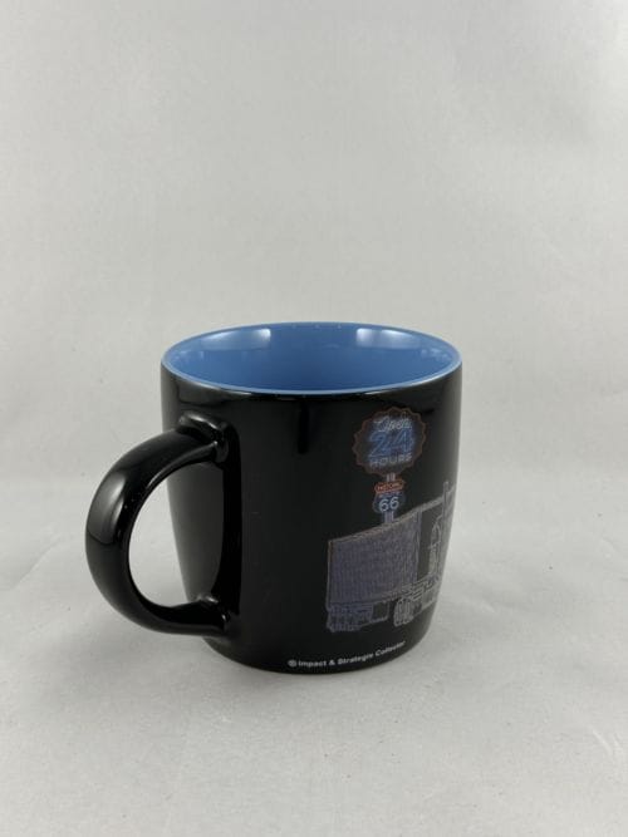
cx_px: 314
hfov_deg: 30.3
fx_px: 1161
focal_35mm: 48
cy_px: 418
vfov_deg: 39.7
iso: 64
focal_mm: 6.86
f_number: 1.78
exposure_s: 1/100
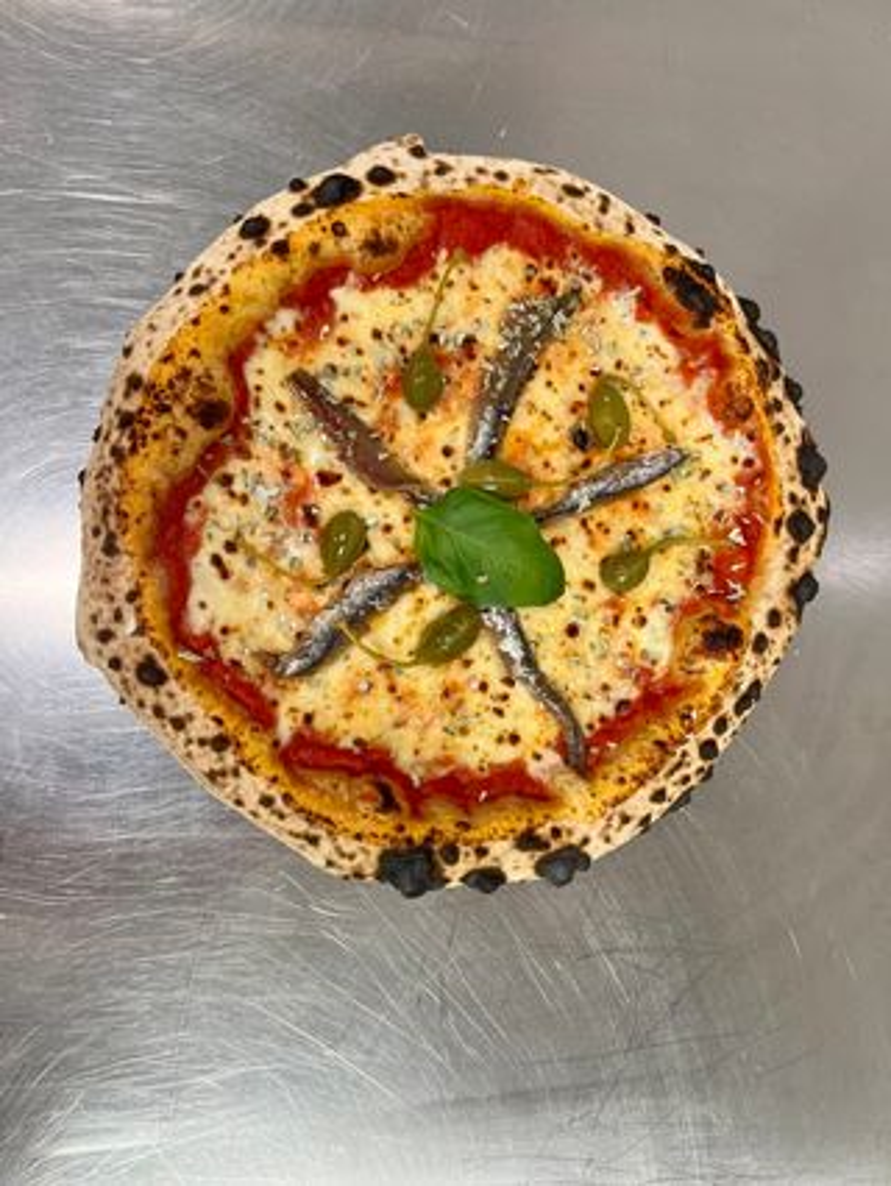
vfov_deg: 67.3
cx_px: 446
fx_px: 891
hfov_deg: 53.1
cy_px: 593
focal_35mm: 26
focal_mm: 5.7
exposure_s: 1/100
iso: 100
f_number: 1.5
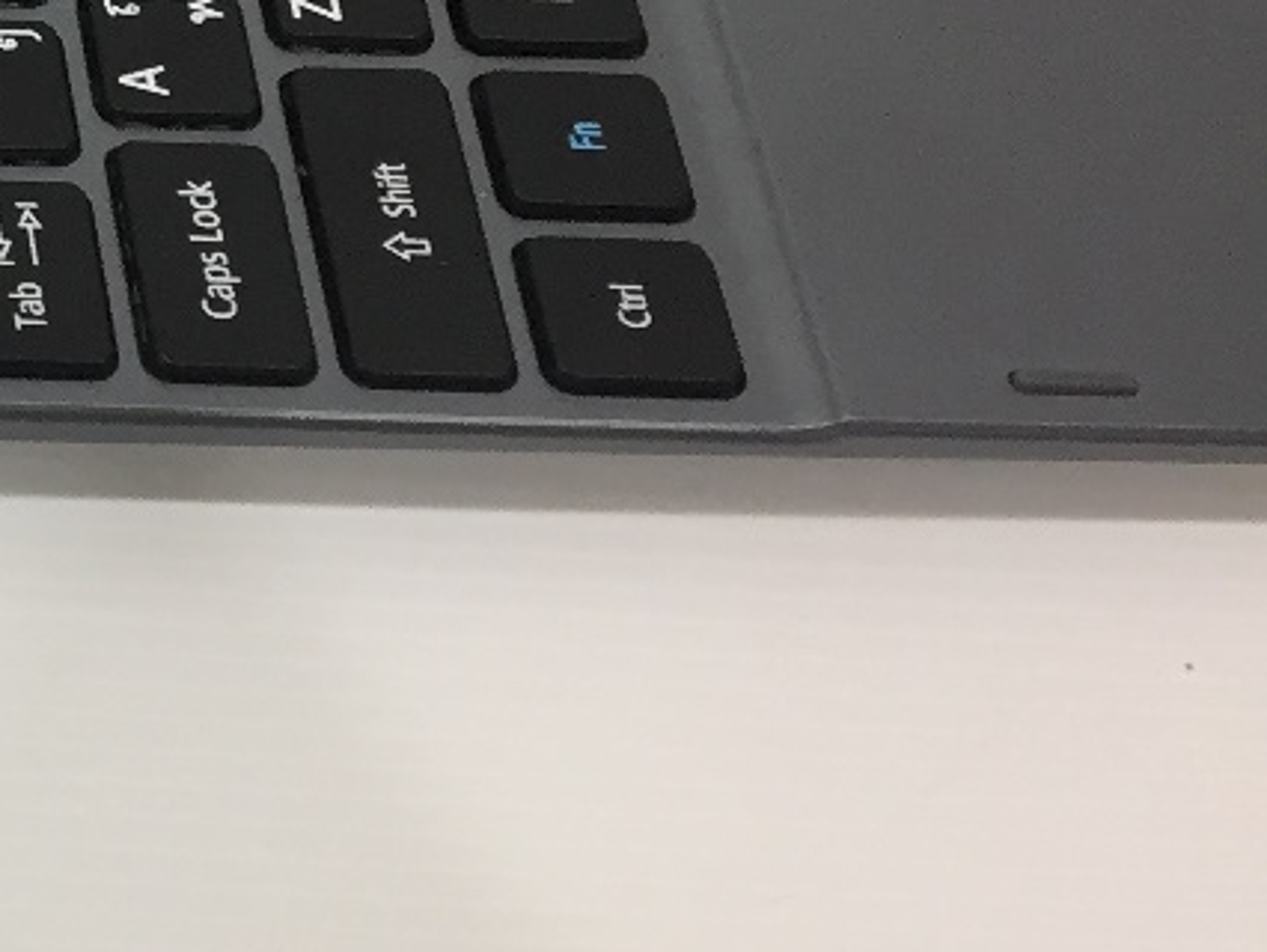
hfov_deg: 14.9
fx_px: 4065
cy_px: -497
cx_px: -1157
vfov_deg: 12.6
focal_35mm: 111
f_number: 2.2
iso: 80
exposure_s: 1/33
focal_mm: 4.15
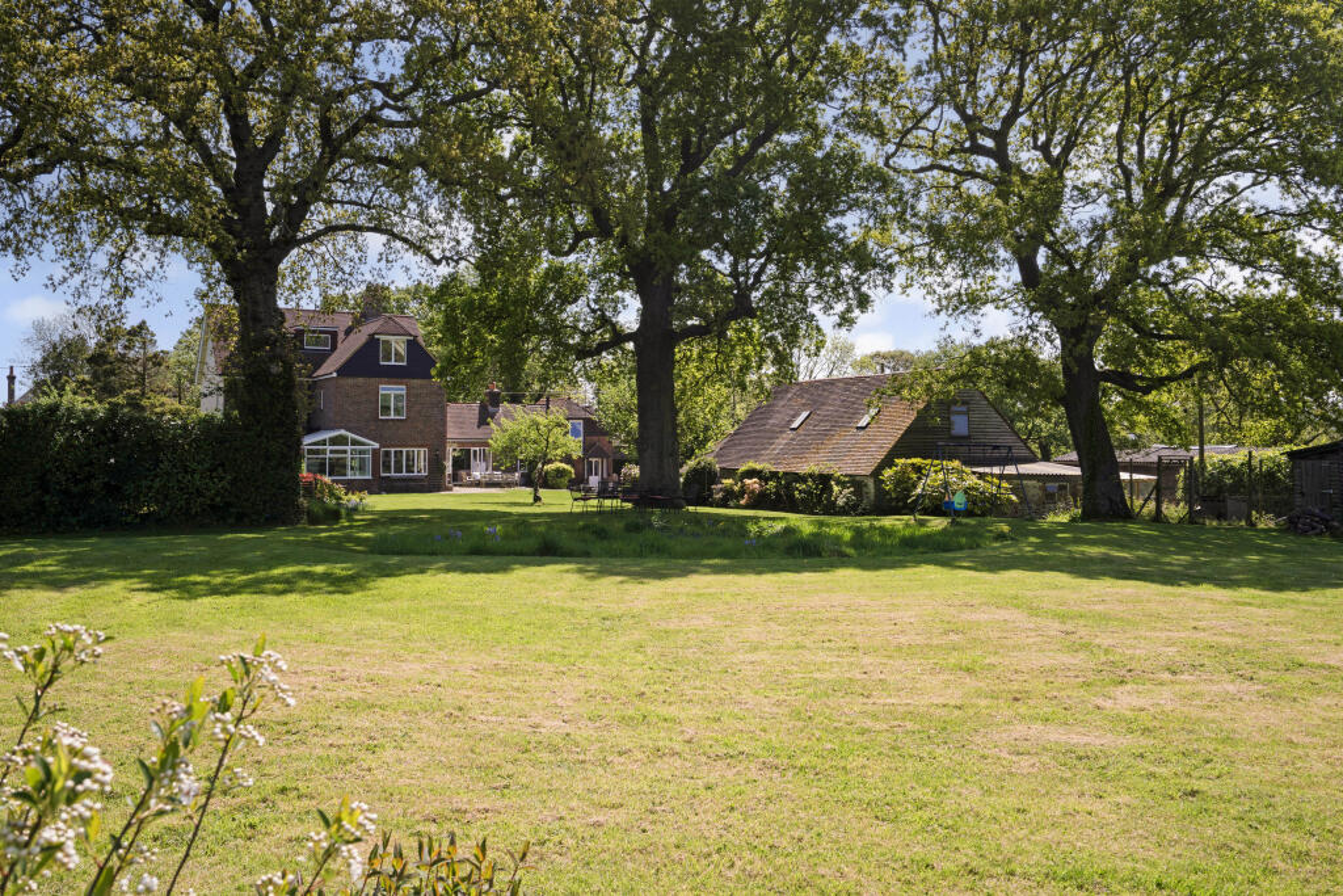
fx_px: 1082
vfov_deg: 45.0
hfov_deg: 63.7
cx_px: 672
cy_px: 448
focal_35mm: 29
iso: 160
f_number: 11
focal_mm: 29
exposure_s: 1/250
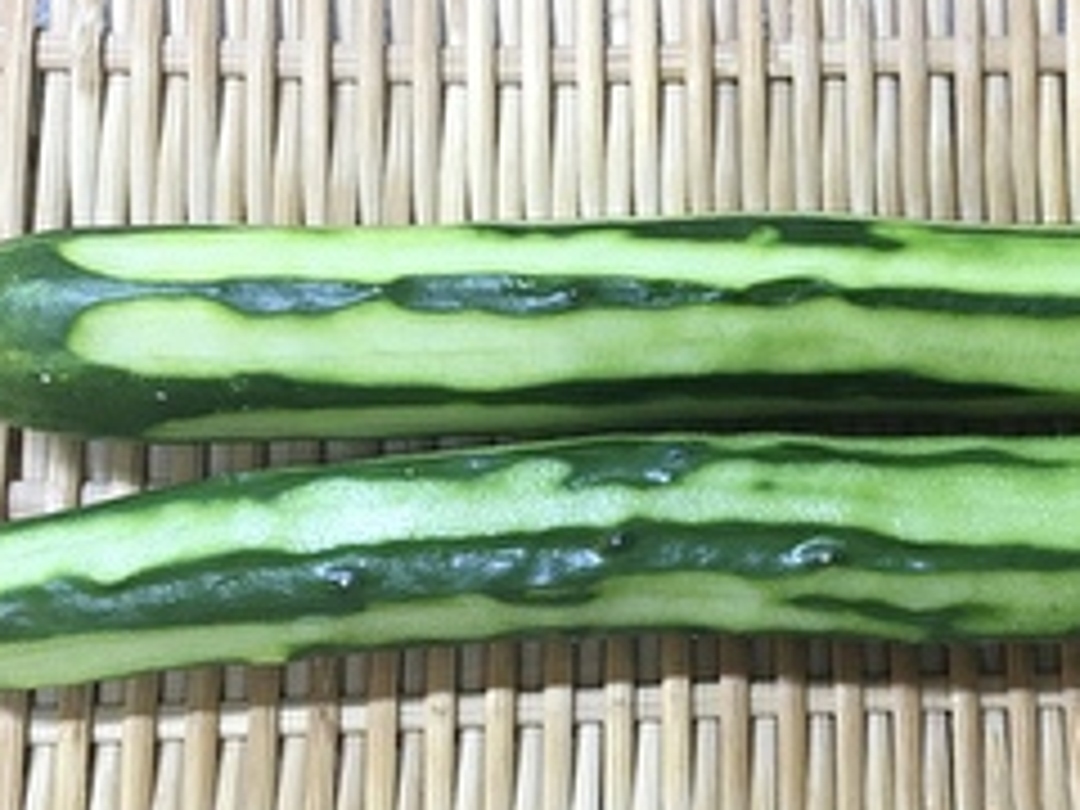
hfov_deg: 40.1
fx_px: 1435
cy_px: 538
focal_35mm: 46
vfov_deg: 31.3
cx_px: 814
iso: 125
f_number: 2.2
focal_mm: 4.15
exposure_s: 1/30
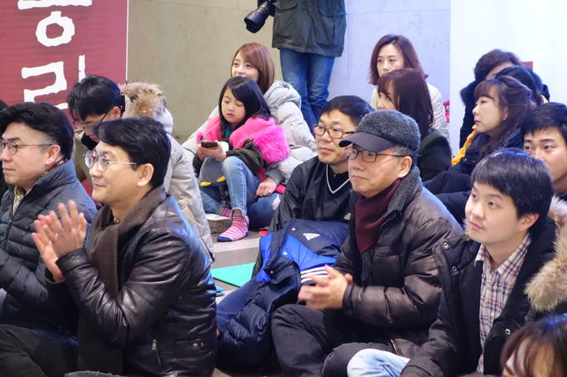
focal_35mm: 100
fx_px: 1575
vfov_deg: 13.7
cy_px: 188
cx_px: 284
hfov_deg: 20.4
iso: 3200
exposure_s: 1/25
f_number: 5.6
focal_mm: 37.1
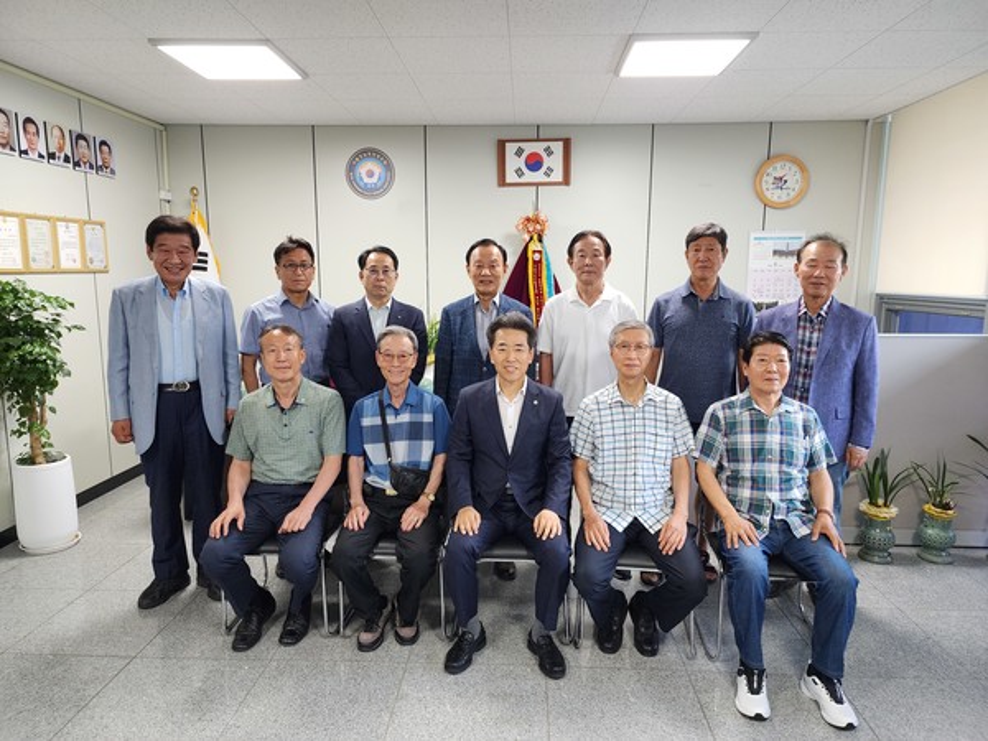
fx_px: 656
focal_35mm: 23
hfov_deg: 73.9
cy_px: 370
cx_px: 494
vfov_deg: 58.9
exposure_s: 1/120
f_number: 1.8
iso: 400
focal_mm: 6.4
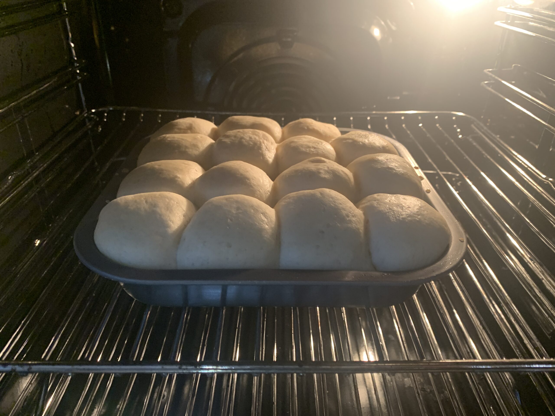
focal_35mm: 26
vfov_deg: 53.1
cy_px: 208
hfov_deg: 67.3
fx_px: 417
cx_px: 278
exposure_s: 1/50
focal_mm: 4.25
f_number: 1.8
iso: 160
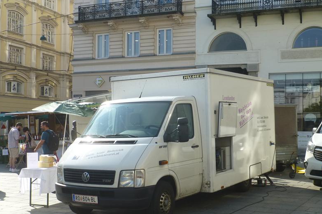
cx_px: 161
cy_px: 120
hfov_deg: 39.6
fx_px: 447
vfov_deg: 27.0
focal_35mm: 50
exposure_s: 1/500
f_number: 4.2
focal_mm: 8.5
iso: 100
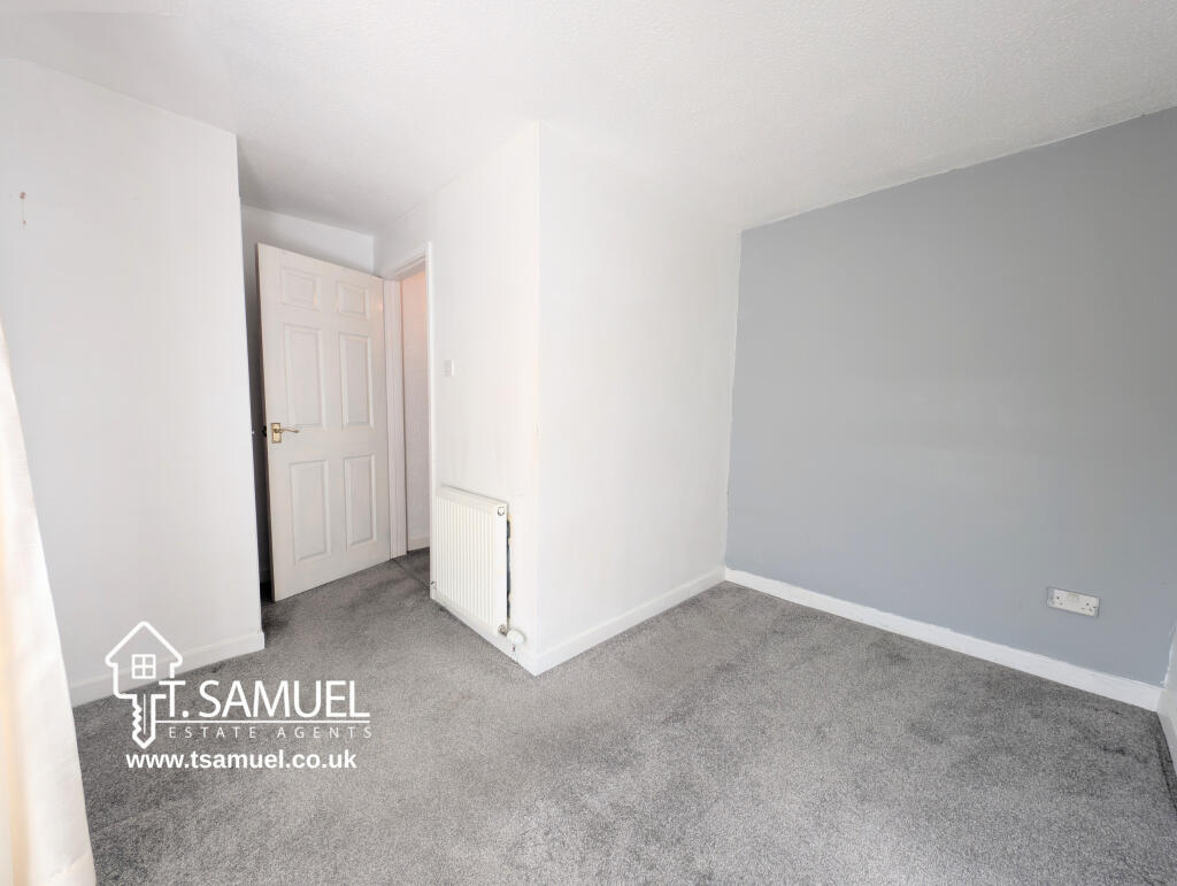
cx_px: 588
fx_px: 409
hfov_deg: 110.5
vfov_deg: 94.6
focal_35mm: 12
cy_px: 443
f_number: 1.95
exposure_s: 1/140
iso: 49
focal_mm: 2.23
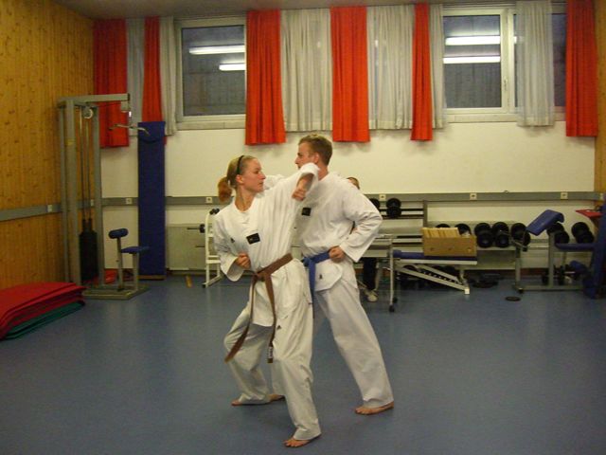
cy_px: 228
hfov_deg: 49.0
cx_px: 303
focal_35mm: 38
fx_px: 665
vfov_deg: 37.7
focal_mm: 7.9
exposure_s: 1/125
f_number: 2.8
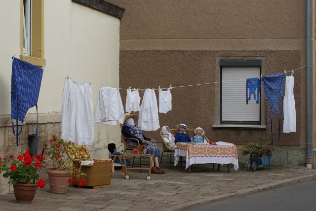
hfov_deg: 19.4
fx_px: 922
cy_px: 106
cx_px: 158
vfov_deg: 13.1
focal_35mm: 105
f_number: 7.1
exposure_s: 1/160
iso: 100
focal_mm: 70
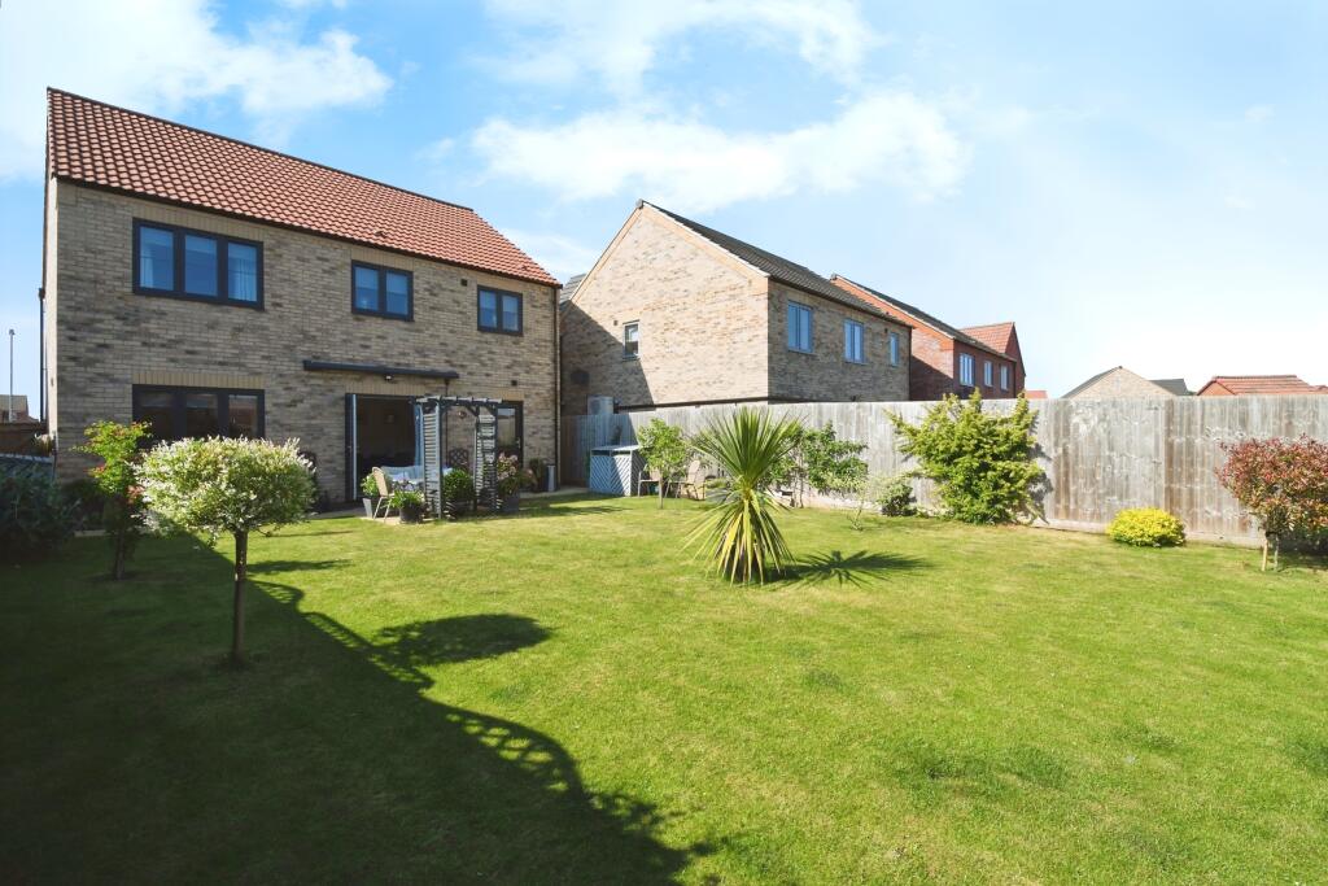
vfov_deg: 77.3
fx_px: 553
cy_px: 443
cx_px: 664
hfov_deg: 100.4
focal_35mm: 15
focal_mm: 10
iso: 800
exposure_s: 1/640
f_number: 13
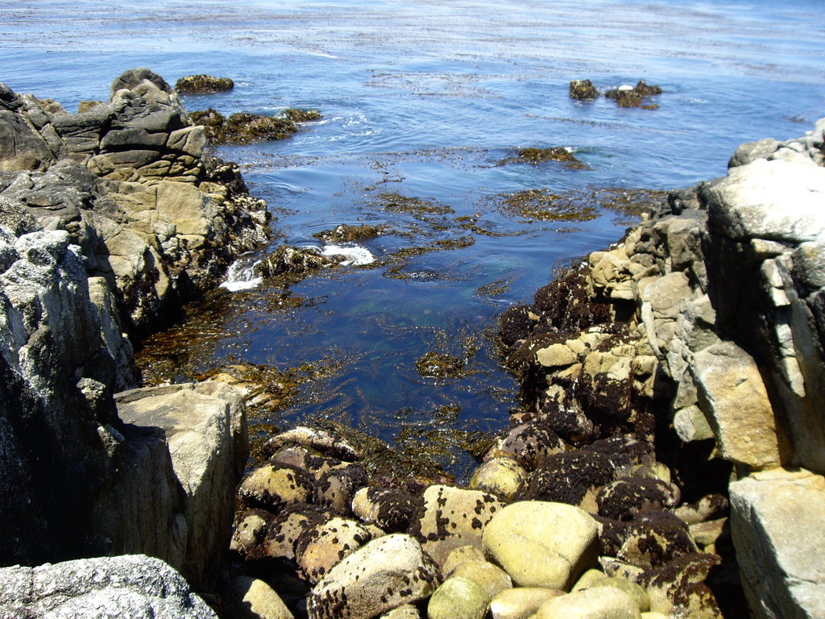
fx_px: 906
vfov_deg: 37.7
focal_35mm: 38
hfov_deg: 49.0
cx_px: 412
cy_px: 310
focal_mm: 6.2
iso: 50
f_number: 4.3
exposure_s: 1/160
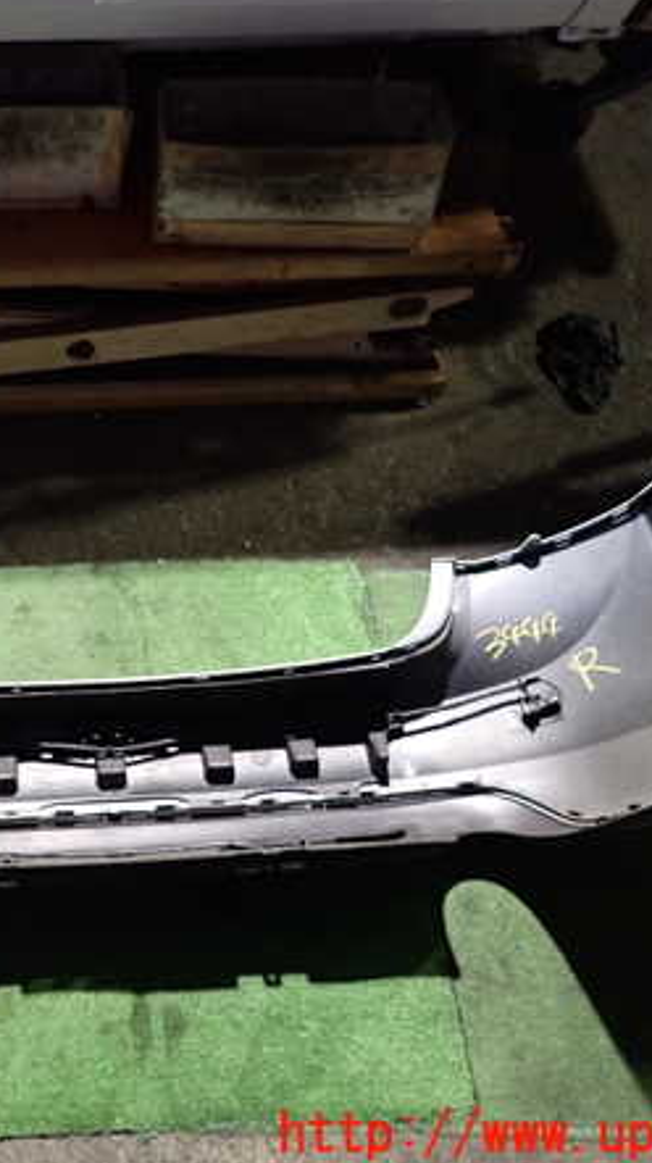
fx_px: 1139
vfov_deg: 54.0
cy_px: 576
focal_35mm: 37
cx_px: 84
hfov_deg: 30.7
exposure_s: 1/20
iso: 800
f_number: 2
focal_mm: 4.5
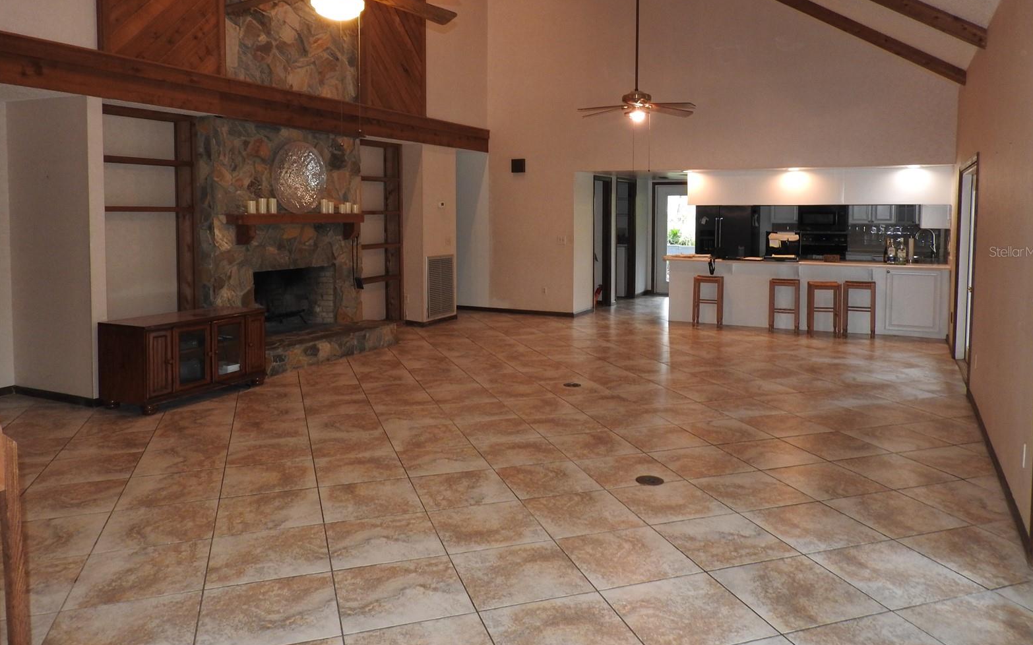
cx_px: 524
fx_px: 732
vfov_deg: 47.2
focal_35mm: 26
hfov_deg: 70.4
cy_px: 251
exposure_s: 1/30
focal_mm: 4.3
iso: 200
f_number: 3.3
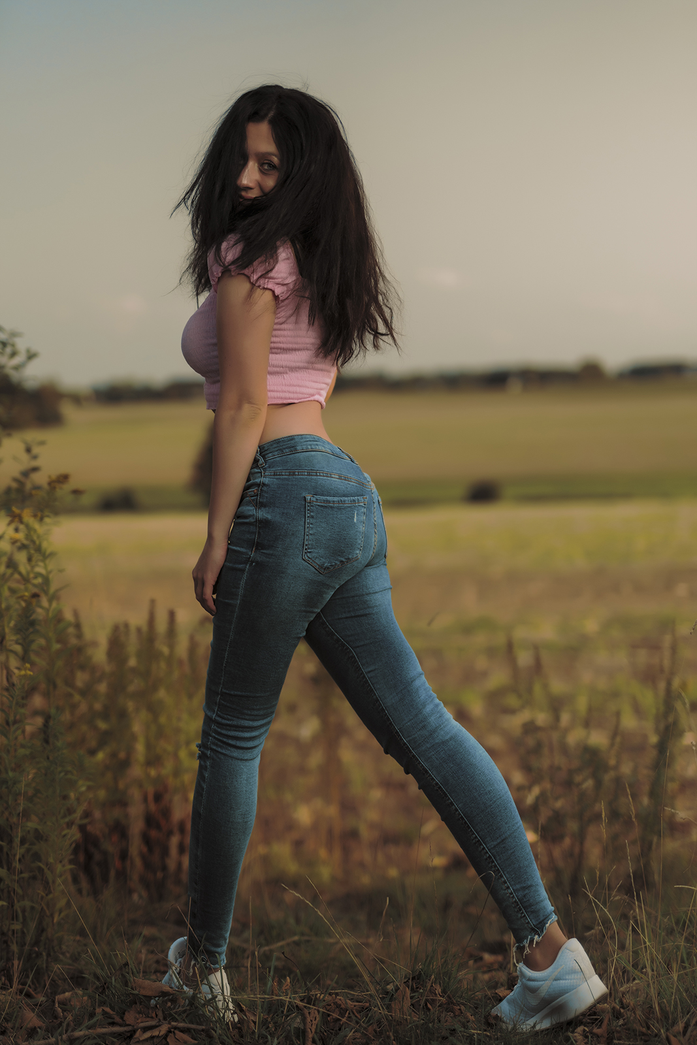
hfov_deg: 27.0
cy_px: 522
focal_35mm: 50
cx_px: 348
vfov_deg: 39.6
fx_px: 1452
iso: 125
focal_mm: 50
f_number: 1.4
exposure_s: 1/200
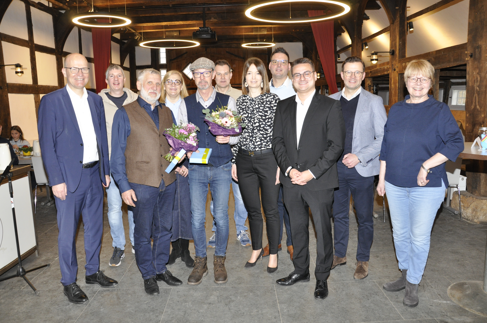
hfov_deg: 67.4
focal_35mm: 27
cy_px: 162
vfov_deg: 47.8
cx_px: 244
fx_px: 365
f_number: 5.6
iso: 800
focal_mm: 18
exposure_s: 1/60
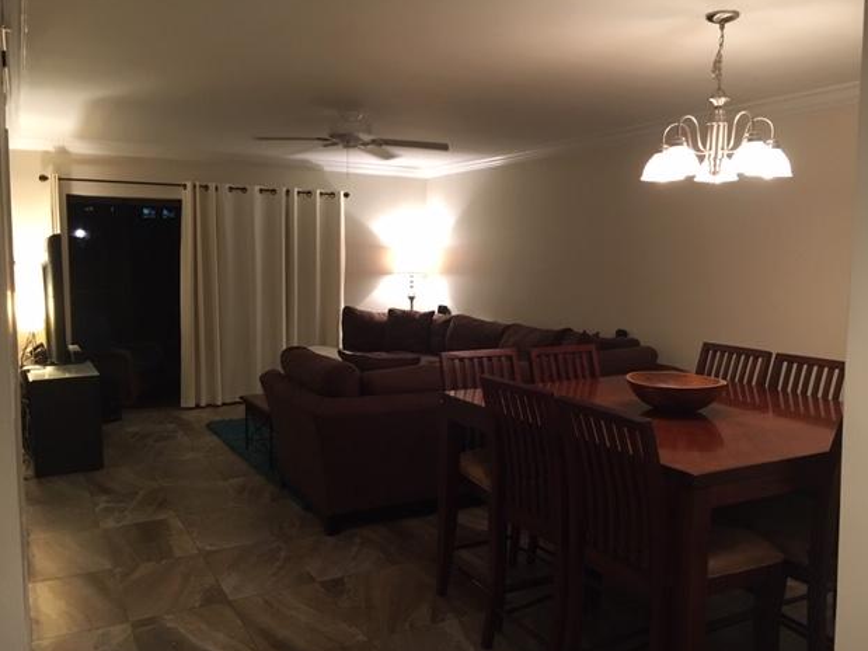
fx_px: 752
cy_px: 328
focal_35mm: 30
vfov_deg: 46.8
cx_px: 447
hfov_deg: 60.0
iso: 200
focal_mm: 4.15
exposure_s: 1/30
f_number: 2.2
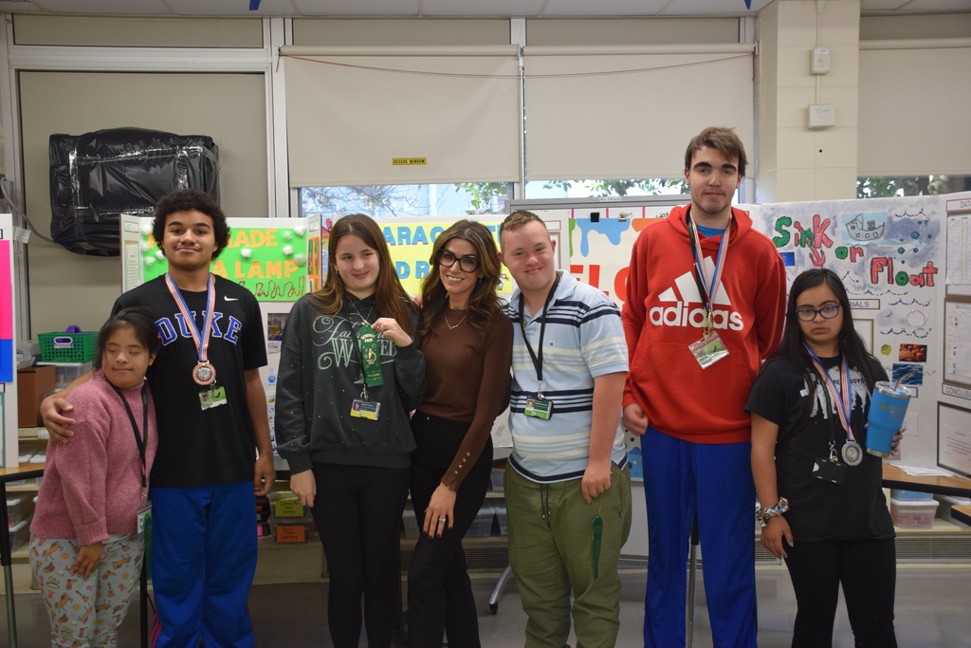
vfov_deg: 33.0
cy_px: 324
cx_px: 486
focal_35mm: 40
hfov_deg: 47.9
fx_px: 1092
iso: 640
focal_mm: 27
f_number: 4
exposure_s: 1/60
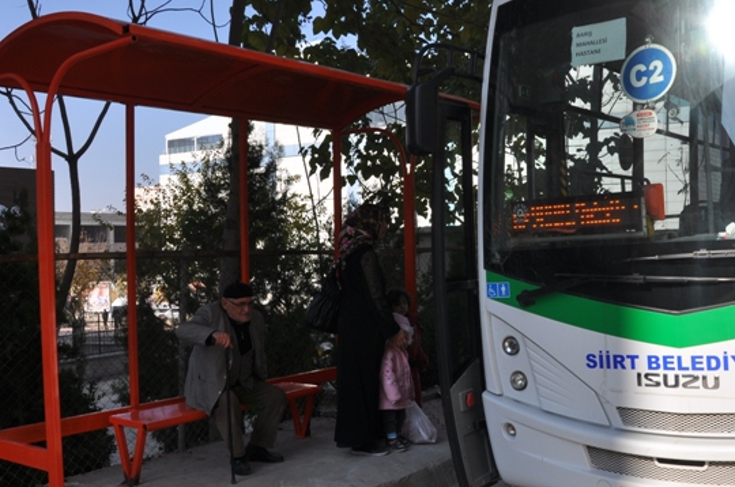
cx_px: 440
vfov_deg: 33.3
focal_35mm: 40
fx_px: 815
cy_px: 251
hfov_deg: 48.3
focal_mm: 18
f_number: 10
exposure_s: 1/400
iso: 200
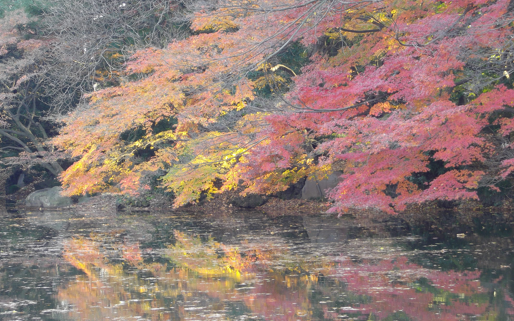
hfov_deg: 18.1
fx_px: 1611
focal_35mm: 115
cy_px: 148
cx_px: 258
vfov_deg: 11.4
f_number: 5.9
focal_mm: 19.6
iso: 100
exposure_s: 1/8
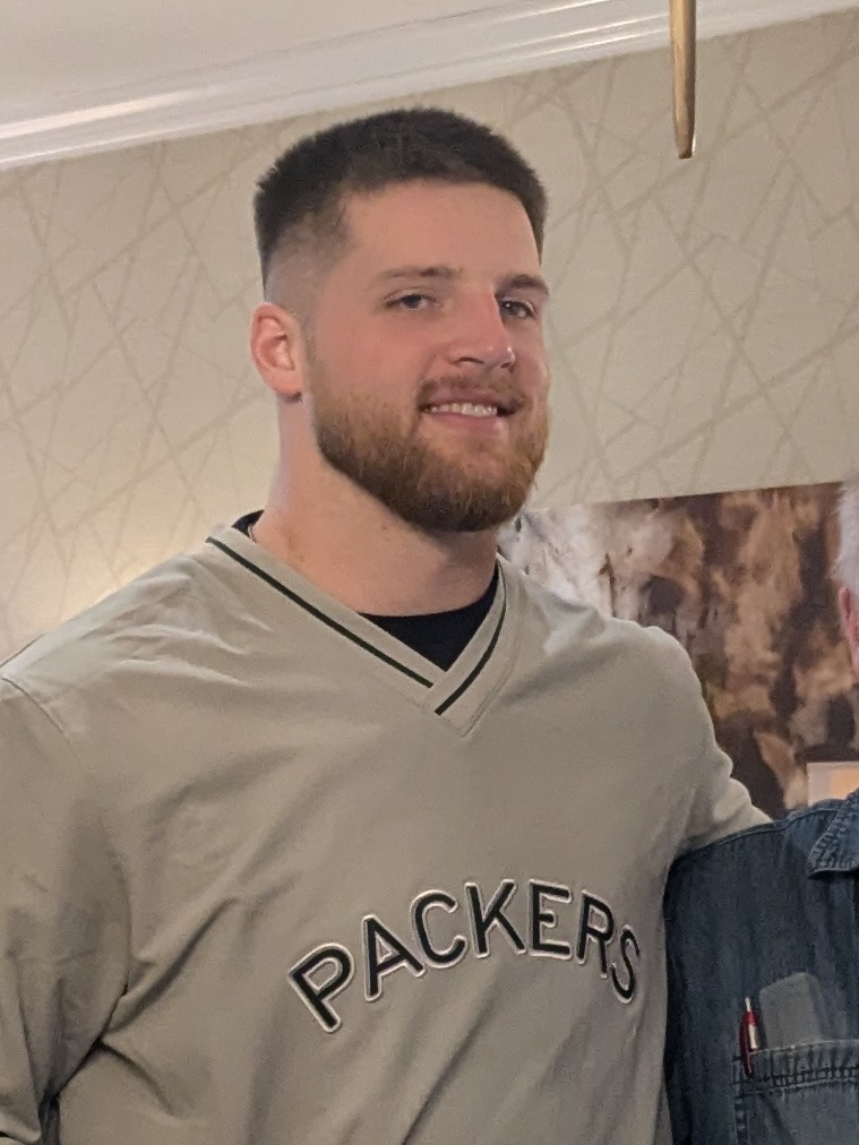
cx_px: 430
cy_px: 572
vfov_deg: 65.3
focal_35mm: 27
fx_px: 893
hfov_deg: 51.4
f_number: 1.73
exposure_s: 1/120
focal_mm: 4.38
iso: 199
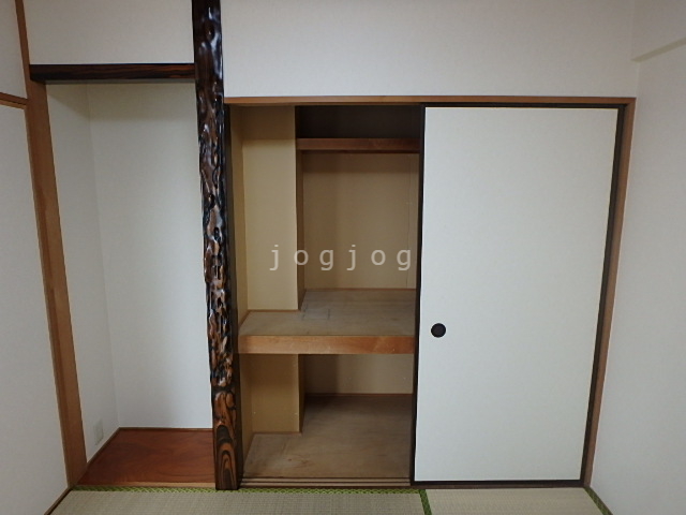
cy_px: 258
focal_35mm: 21
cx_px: 343
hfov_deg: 79.0
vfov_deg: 63.4
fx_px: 416
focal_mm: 3.7
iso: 200
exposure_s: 1/30
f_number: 3.5
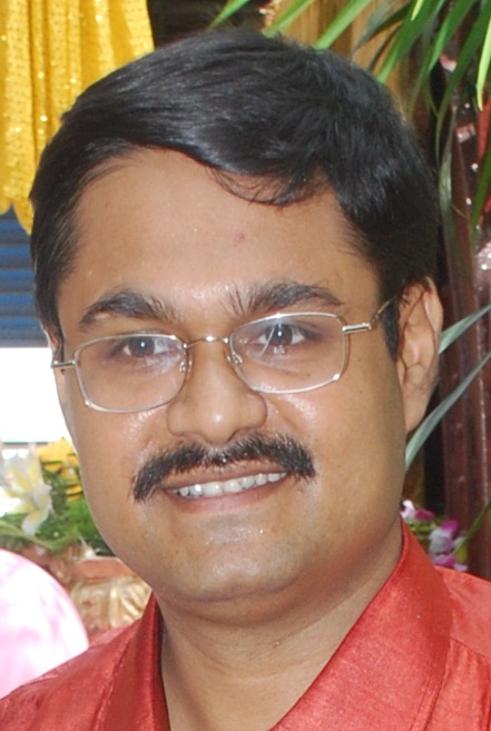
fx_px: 1222
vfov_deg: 33.3
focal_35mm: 60
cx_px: 246
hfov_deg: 22.7
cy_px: 366
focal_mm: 40
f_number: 9
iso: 400
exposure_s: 1/160
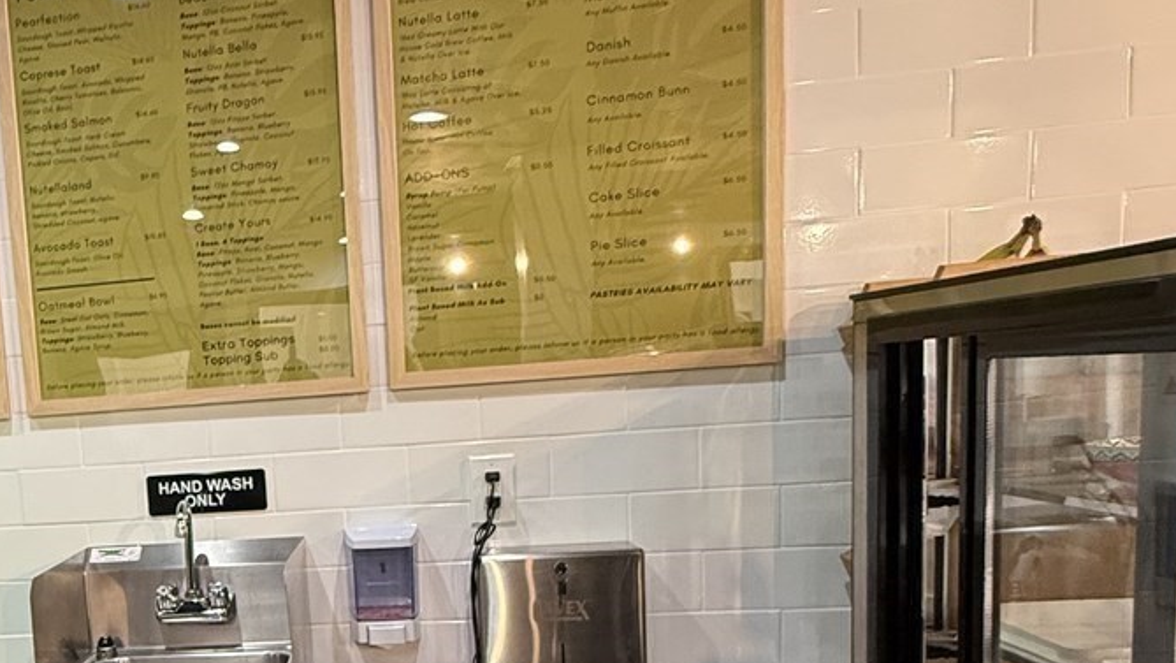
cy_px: 549
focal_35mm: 35
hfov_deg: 51.7
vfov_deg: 32.6
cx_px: 178
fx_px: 1092
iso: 320
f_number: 2.2
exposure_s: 1/120
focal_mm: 2.22
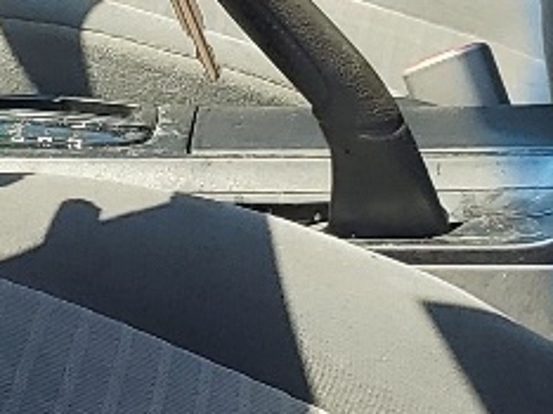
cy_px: 26
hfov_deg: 11.1
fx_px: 2841
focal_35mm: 178
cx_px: 184
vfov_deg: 8.3
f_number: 1.5
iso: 50
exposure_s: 1/1250
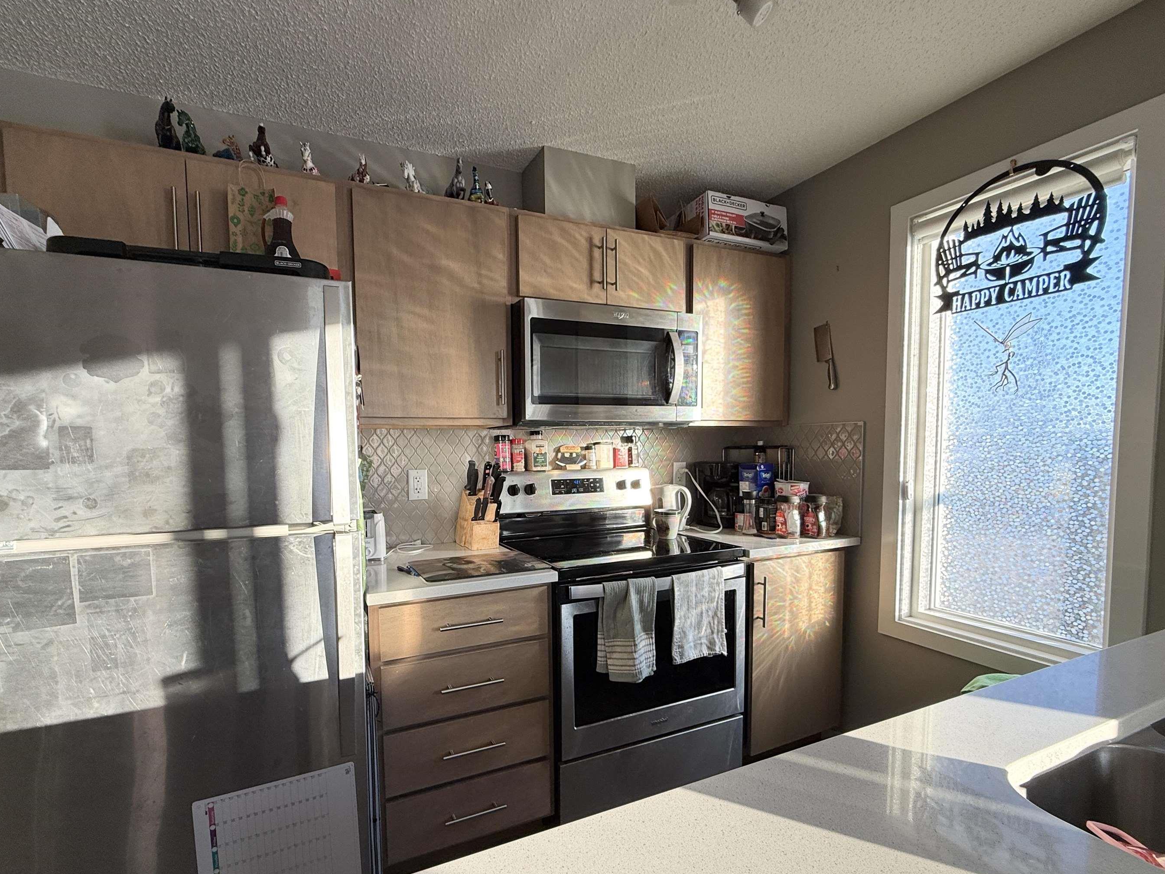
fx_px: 538
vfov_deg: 77.9
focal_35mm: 16
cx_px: 524
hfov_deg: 94.2
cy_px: 483
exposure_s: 1/118
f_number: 2.2
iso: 64
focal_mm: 2.22
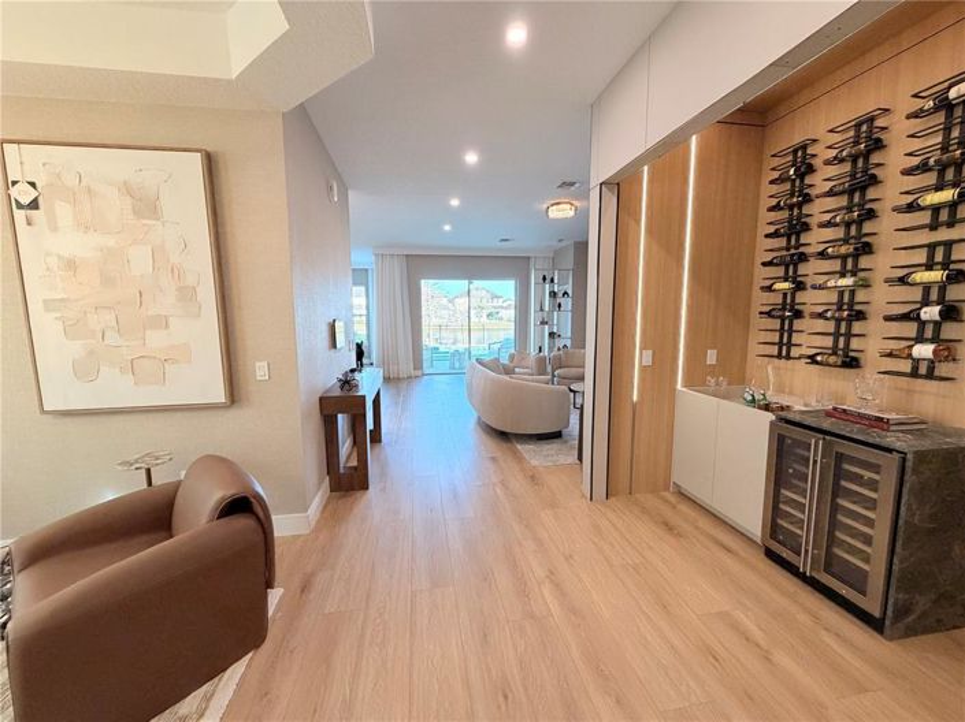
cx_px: 482
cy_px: 361
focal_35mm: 14
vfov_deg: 85.6
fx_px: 390
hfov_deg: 102.1
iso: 320
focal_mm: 2.22
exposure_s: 1/114
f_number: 2.2
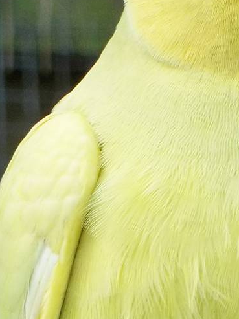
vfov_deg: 5.2
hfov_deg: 3.9
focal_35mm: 380
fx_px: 3503
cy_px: 303
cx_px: 252
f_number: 5.1
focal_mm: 21
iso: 139
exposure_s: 1/60
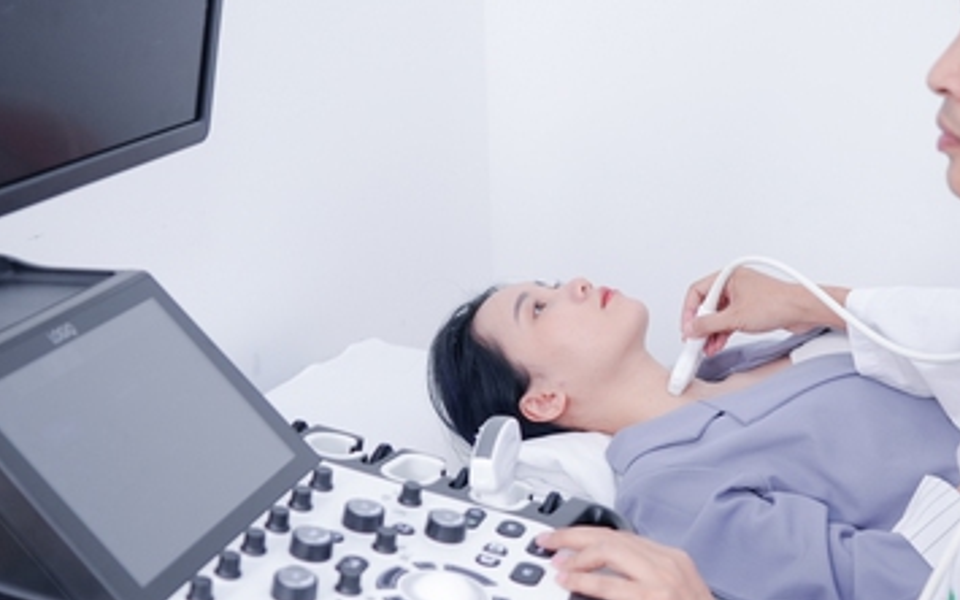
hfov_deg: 30.1
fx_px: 1779
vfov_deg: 19.1
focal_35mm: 68
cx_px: 584
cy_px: 265
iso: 800
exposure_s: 1/200
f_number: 4
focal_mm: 37
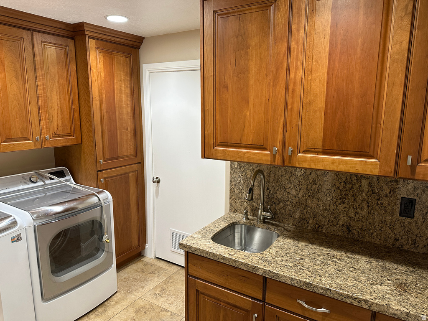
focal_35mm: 24
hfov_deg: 71.6
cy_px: 160
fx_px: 297
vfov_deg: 56.8
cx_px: 214
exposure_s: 1/60
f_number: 1.78
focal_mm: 6.86
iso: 250
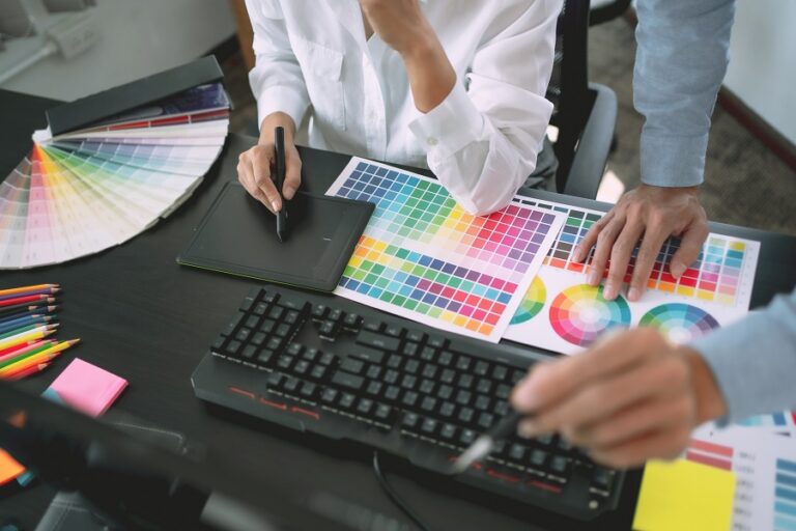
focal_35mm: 35
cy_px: 266
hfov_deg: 54.4
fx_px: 774
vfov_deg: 37.9
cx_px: 398
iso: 320
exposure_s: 1/200
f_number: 2
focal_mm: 35
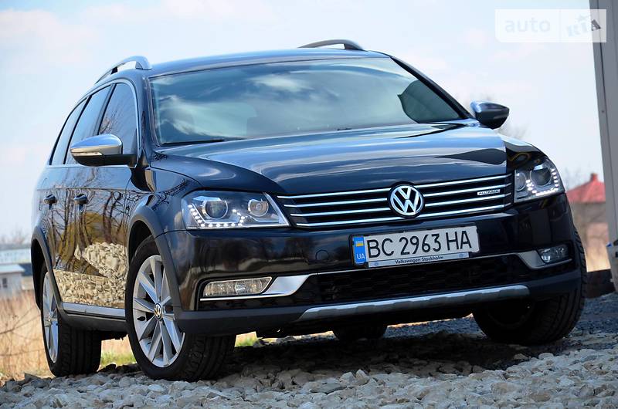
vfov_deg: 8.7
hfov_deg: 13.1
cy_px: 204
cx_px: 309
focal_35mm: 158
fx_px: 2698
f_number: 8
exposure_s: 1/250
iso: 180
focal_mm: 105
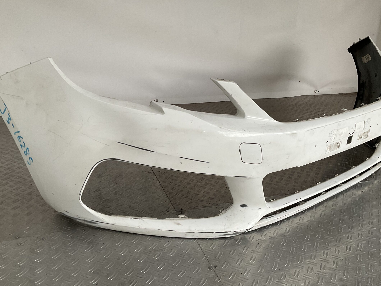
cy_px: 145
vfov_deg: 40.7
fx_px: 385
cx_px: 207
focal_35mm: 35
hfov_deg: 52.6
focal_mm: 3
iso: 64
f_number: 1.8
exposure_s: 1/60
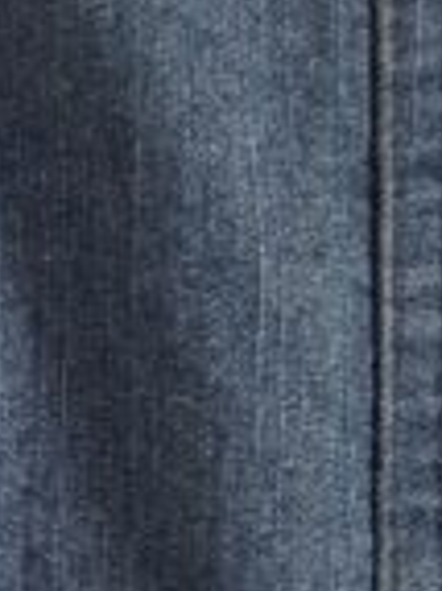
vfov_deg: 15.1
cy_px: 525
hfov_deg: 10.0
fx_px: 2199
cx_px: -632
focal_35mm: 129
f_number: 1.8
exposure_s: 1/30
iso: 320
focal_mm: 5.54
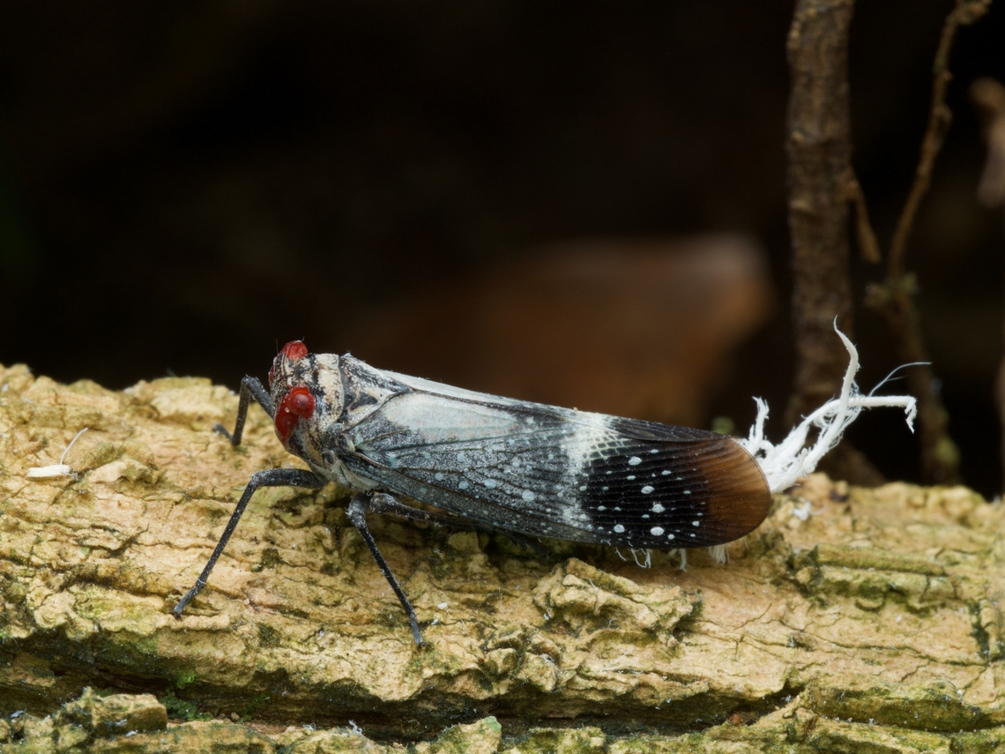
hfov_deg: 16.4
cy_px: 377
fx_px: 3484
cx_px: 502
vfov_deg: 12.3
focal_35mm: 120
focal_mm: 60
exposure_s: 1/60
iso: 400
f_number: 14
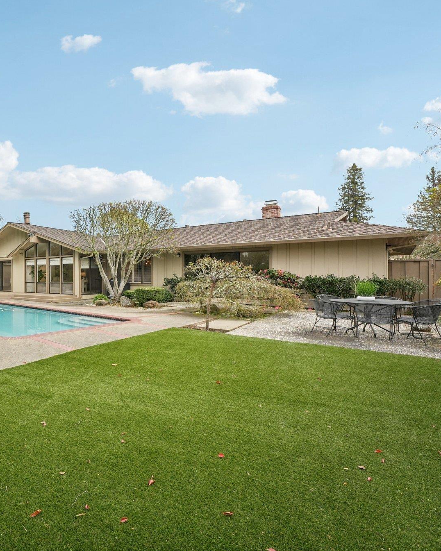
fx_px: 326
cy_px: 272
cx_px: 77
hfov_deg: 61.4
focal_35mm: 20
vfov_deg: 80.4
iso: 640
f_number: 8
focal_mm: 14
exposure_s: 1/320
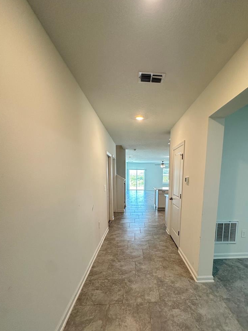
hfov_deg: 74.0
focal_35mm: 17
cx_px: 147
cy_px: 198
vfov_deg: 89.9
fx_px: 162
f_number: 2.2
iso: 200
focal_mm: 2.22
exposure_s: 1/120
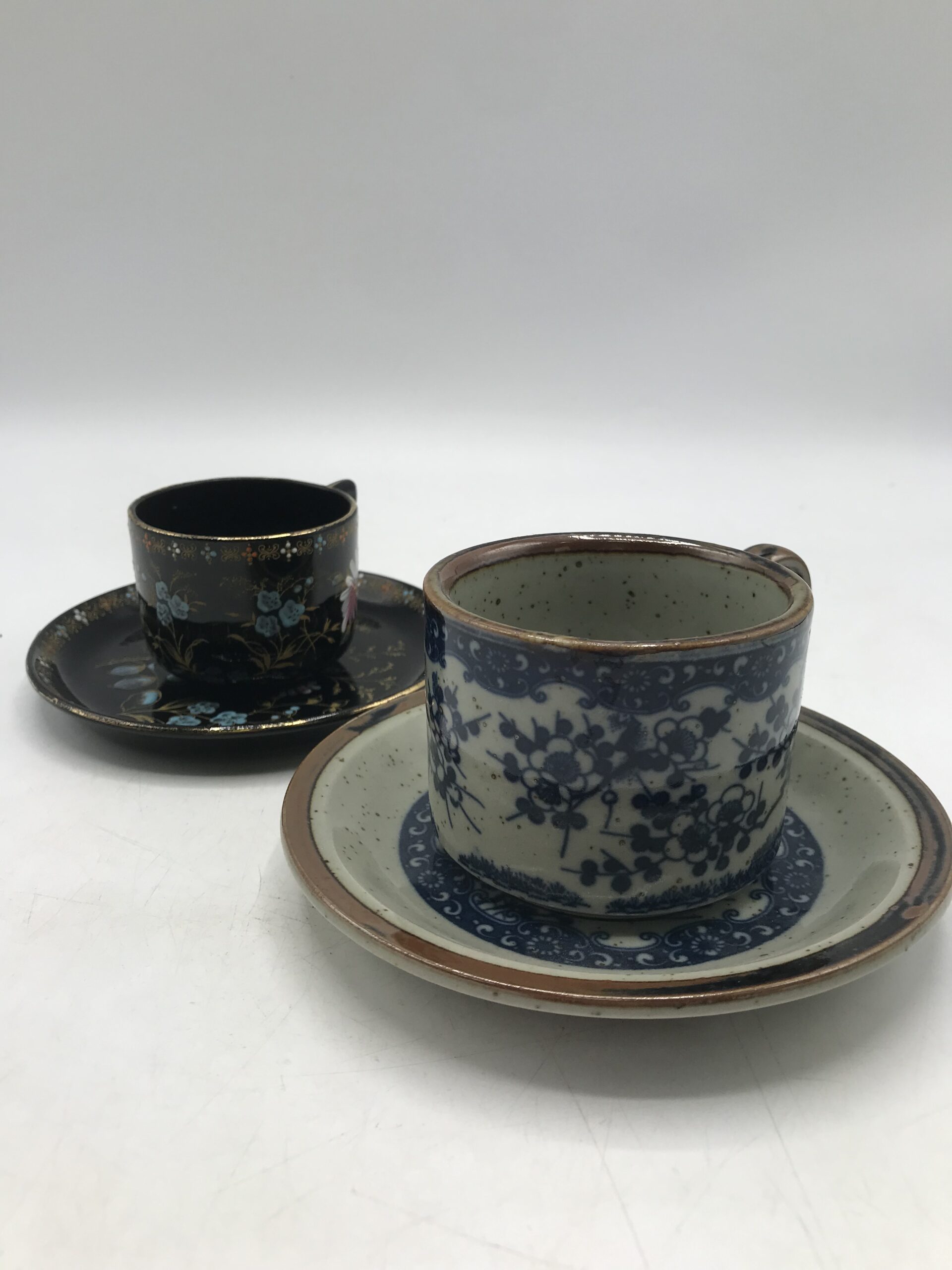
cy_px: 635
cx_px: 476
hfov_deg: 49.7
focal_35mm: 28
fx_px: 1027
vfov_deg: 63.4
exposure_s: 1/694
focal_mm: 3.99
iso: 20
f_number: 1.8
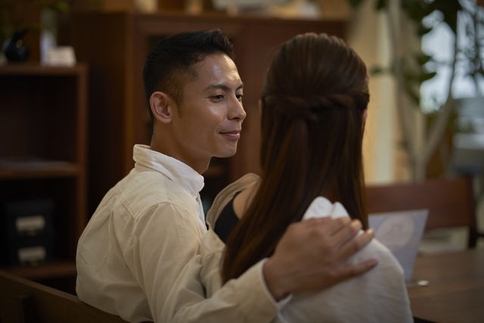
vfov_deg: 16.1
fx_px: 1143
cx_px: 242
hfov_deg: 23.9
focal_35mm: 85
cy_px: 162
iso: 200
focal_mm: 85
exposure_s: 1/200
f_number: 2.2
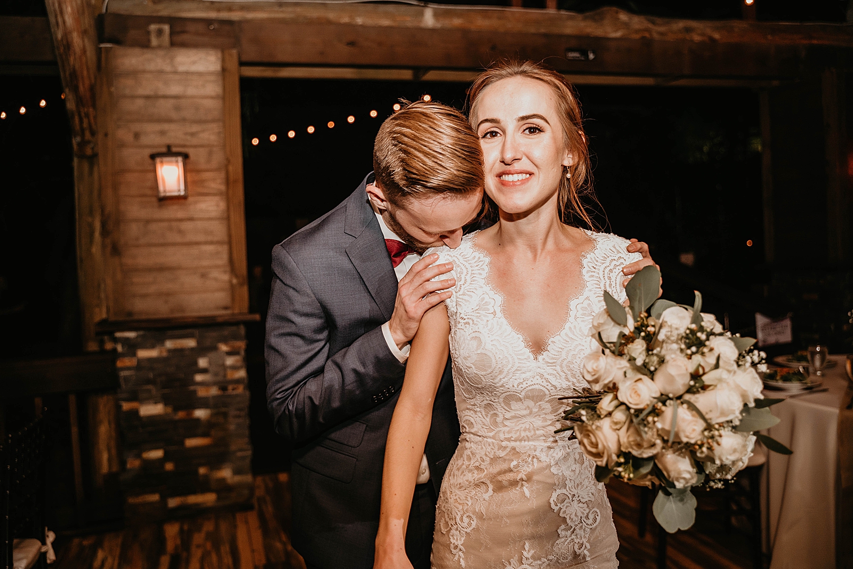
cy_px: 284
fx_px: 663
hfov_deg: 65.5
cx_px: 426
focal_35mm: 28
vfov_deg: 46.4
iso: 1600
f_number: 2.8
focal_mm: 28
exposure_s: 1/200
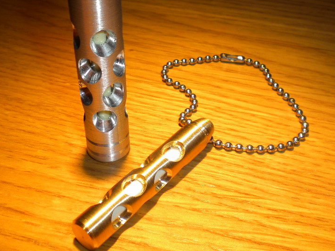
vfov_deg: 29.0
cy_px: 89
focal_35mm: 50
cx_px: 159
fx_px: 484
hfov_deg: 38.2
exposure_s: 1/40
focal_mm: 6.3
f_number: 4.6
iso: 80
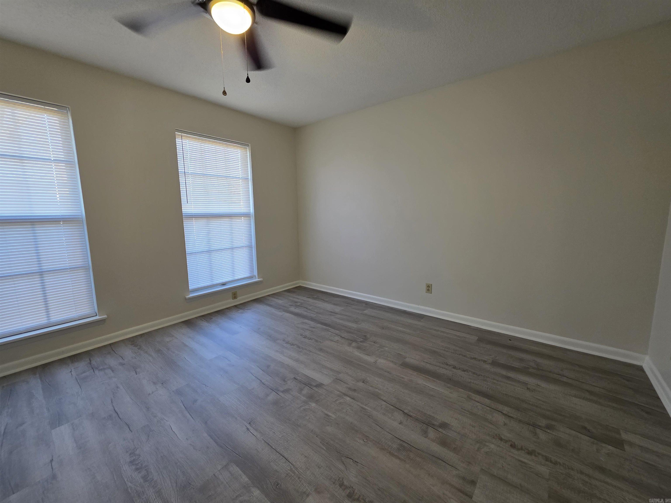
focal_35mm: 13
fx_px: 252
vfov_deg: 89.9
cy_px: 252
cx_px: 336
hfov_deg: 106.2
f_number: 1.9
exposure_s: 1/60
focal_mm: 2.2
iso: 160
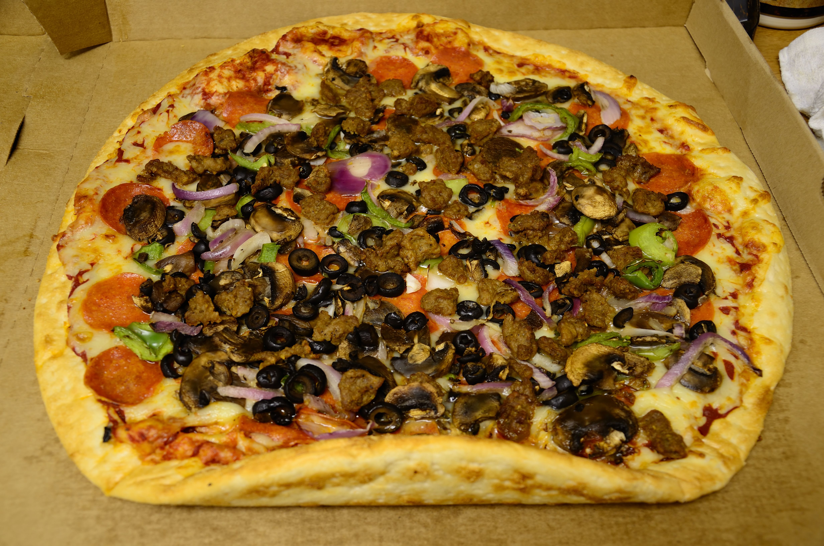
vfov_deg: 36.7
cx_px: 412
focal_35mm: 36
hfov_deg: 53.2
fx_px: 822
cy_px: 273
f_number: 3.8
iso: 100
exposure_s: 1/2
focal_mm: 24
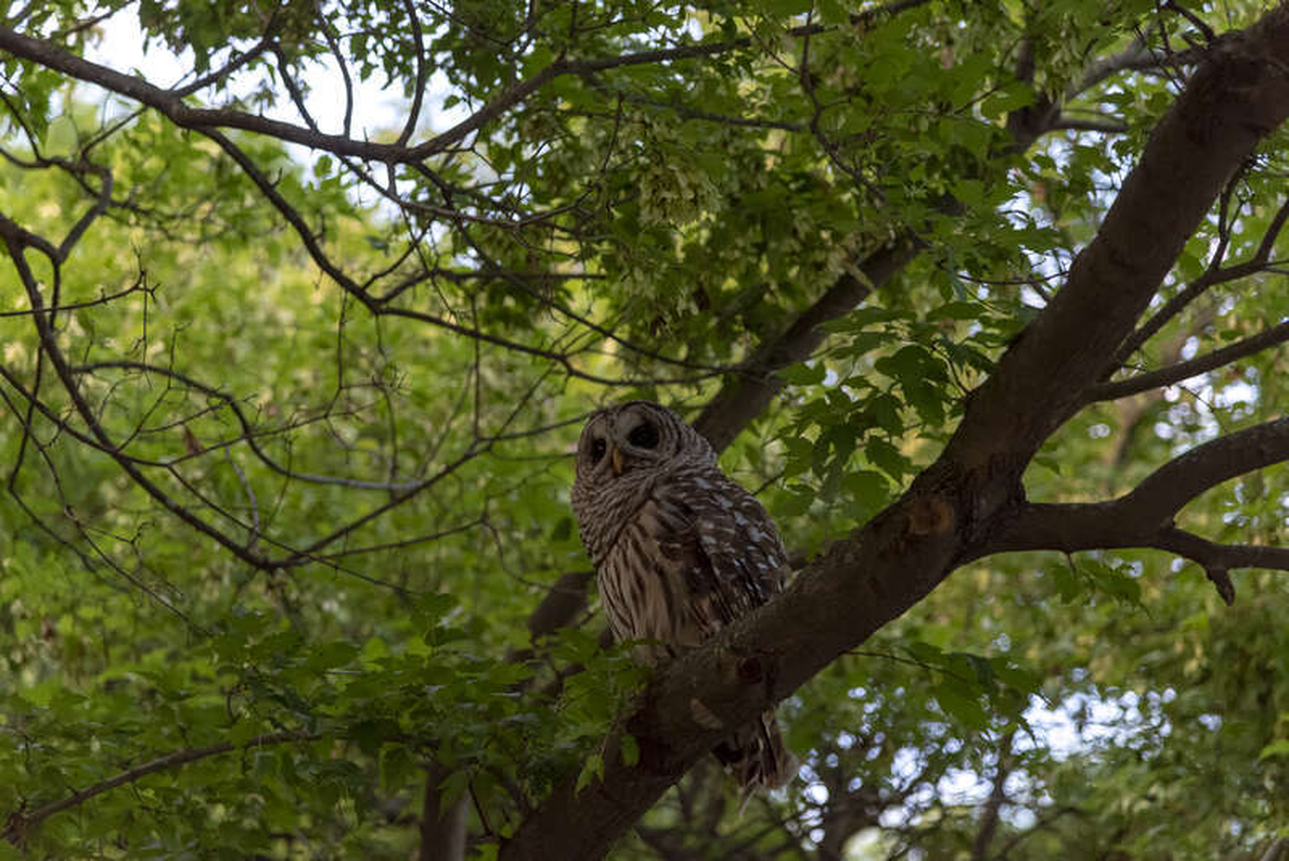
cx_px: 644
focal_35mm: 120
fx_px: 4298
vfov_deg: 11.4
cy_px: 430
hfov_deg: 17.1
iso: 1600
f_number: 4
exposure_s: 1/125
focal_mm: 120
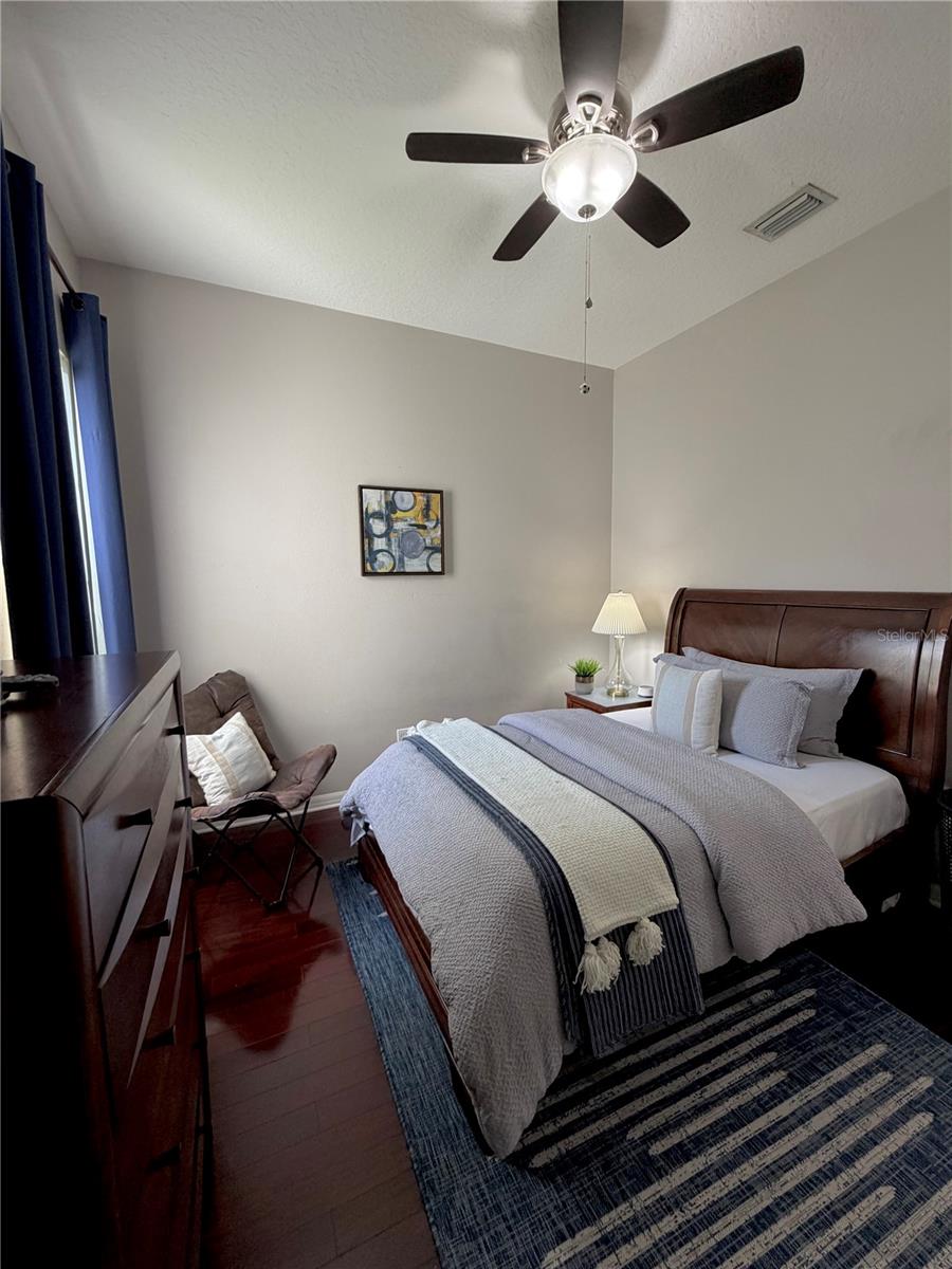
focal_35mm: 14
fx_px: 513
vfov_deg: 102.1
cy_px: 634
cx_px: 476
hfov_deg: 85.7
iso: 160
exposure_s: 1/60
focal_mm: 2.22
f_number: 2.2
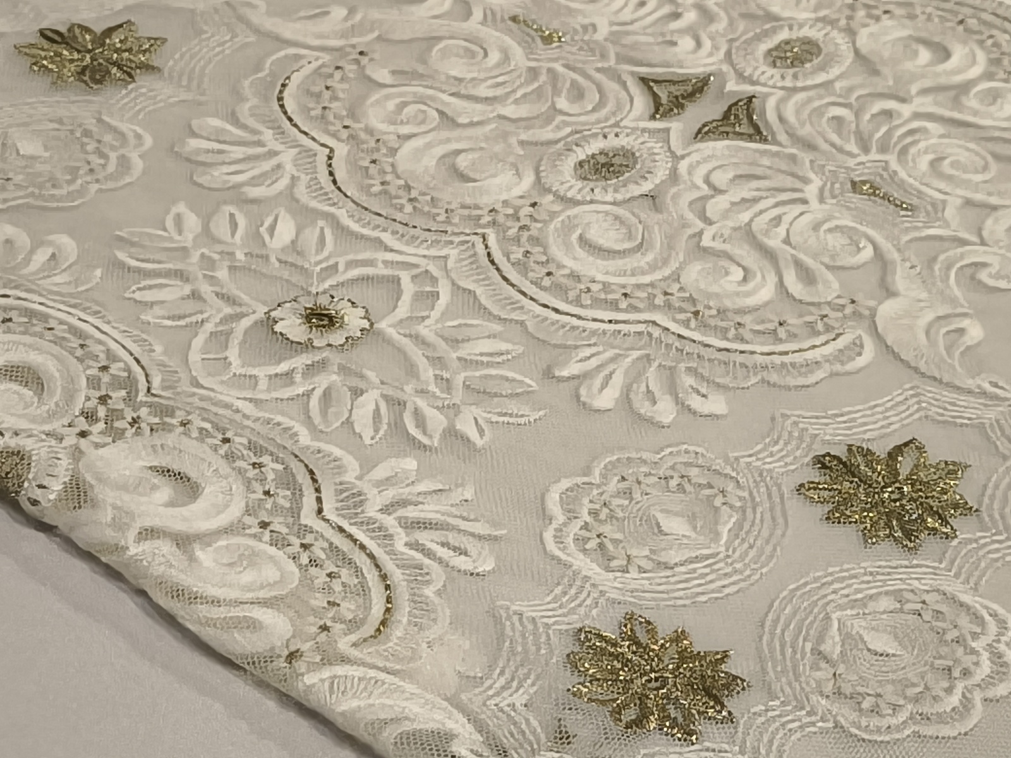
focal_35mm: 92
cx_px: 506
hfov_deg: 21.3
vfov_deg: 16.1
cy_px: 379
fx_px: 2687
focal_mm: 6.57
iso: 2500
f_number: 1.6
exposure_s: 1/3200
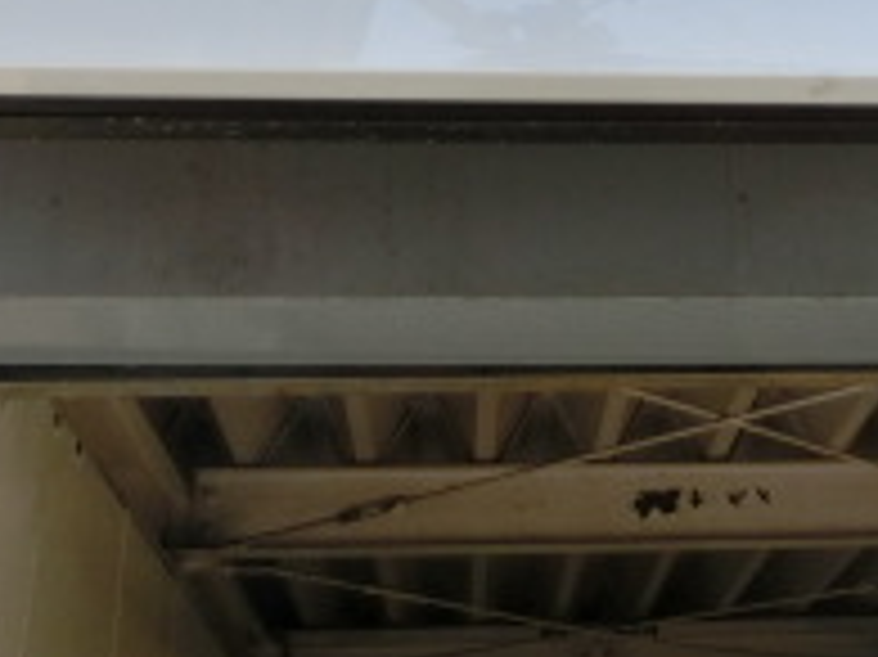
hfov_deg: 23.1
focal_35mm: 82
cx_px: 824
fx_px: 2079
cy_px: -356
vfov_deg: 16.3
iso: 80
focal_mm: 4.5
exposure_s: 1/250
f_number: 3.5
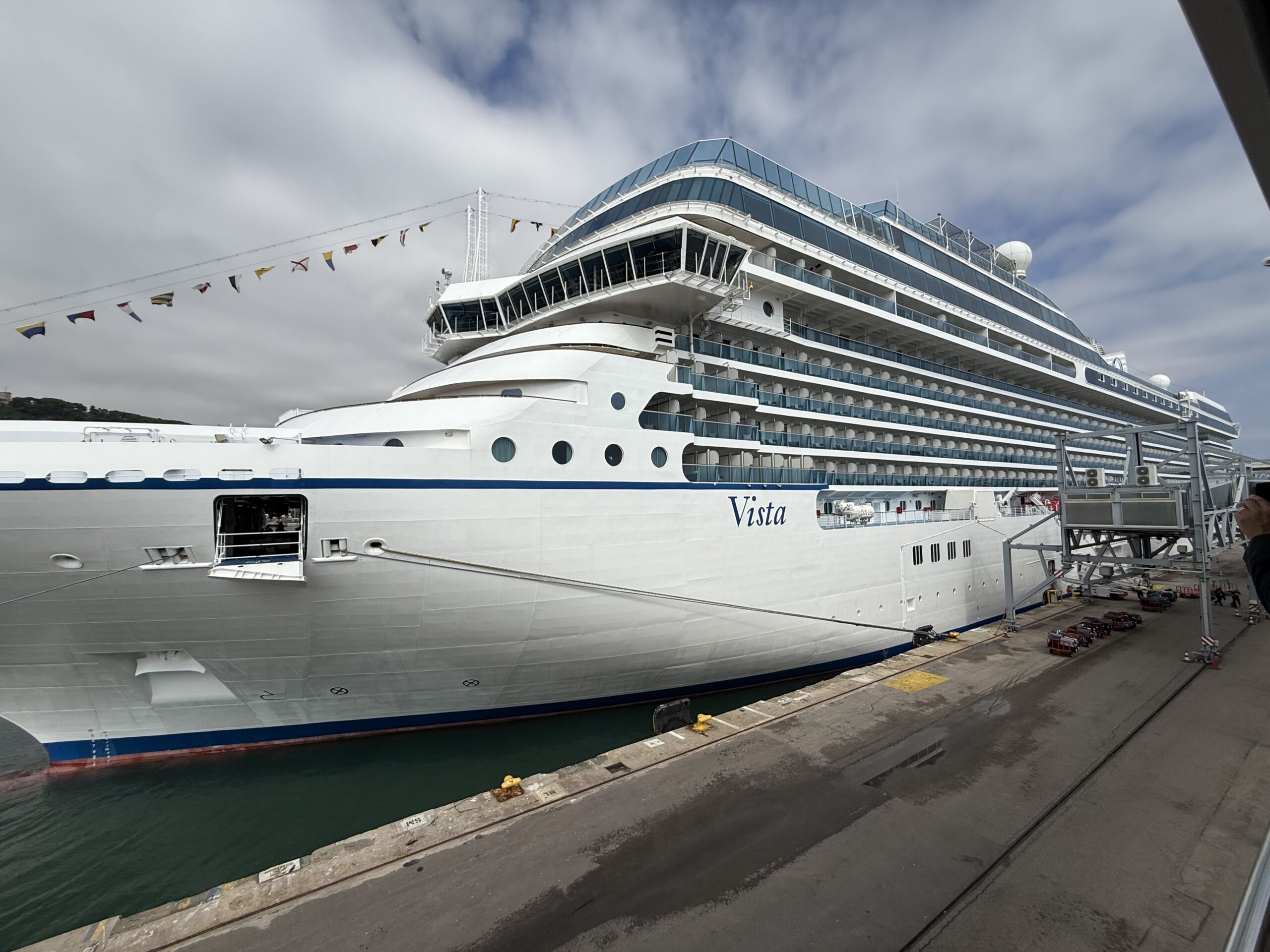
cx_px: 635
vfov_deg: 85.7
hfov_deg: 102.1
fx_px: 514
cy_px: 476
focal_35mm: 14
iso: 50
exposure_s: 1/6173
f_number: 2.2
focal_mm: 2.22
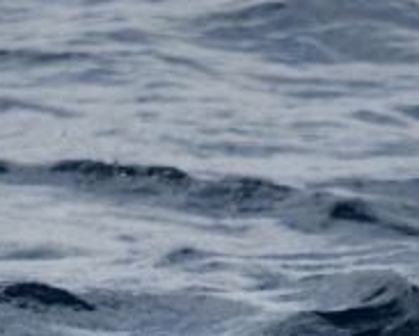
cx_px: 334
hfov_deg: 0.8
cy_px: 518
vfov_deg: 0.6
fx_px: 30530
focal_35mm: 2458
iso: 1250
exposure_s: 1/8000
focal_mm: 600
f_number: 6.3
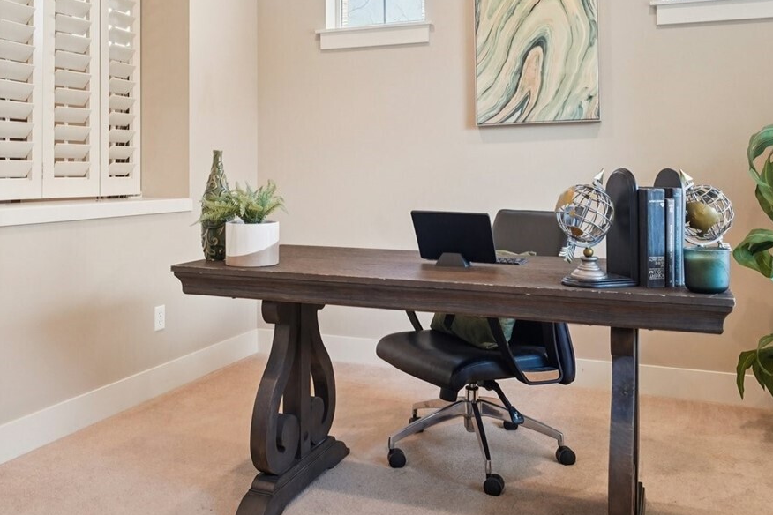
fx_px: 666
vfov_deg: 41.8
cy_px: 177
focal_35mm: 31
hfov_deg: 60.3
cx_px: 380
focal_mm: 16
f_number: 8
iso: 1600
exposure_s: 1/25
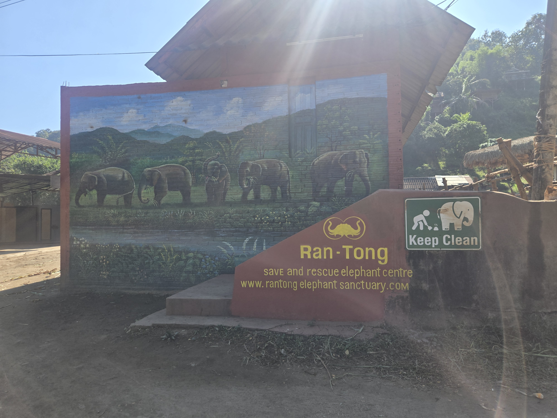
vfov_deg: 58.9
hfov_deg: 73.9
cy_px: 209
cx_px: 278
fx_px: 370
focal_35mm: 23
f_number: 1.8
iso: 50
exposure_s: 1/2921
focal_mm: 5.4
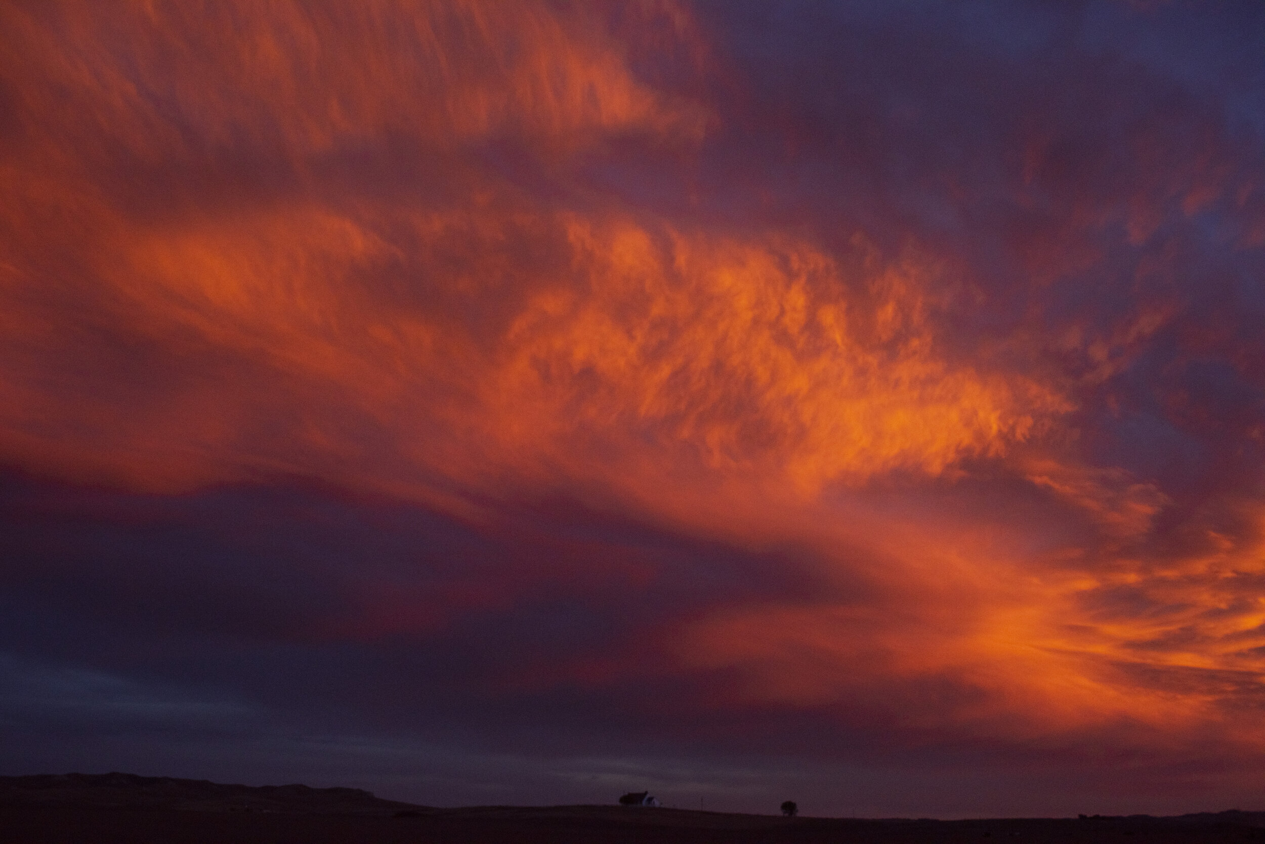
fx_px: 1230
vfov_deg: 37.9
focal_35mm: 35
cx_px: 632
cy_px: 422
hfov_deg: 54.4
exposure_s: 1/640
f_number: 4
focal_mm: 35
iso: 640
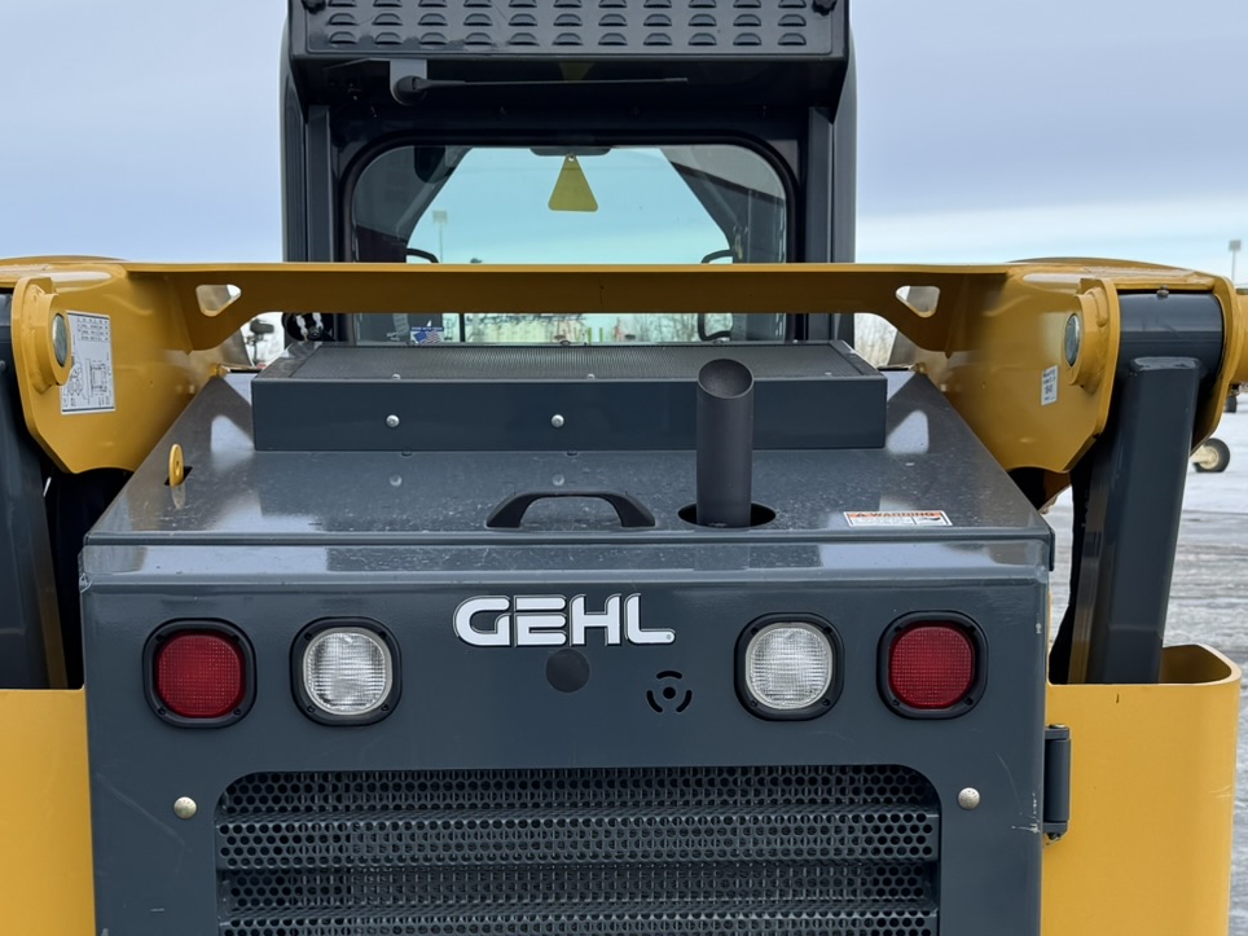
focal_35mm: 51
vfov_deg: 28.1
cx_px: 610
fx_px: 1839
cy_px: 721
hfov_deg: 37.5
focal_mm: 6.76
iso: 80
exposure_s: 1/1339
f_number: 1.78
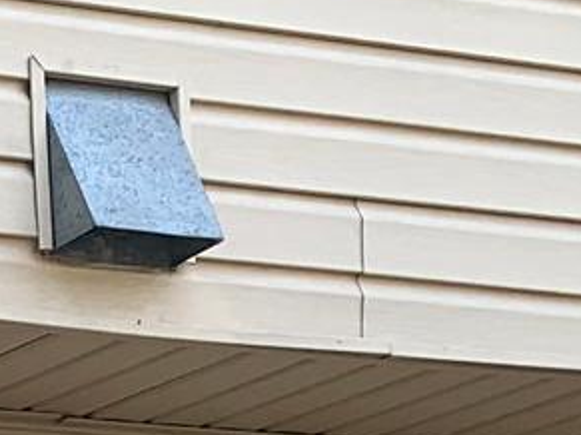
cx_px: -787
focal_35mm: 183
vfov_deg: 7.0
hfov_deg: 9.6
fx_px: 3070
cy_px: 1437
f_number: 1.8
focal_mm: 4.25
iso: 25
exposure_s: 1/570
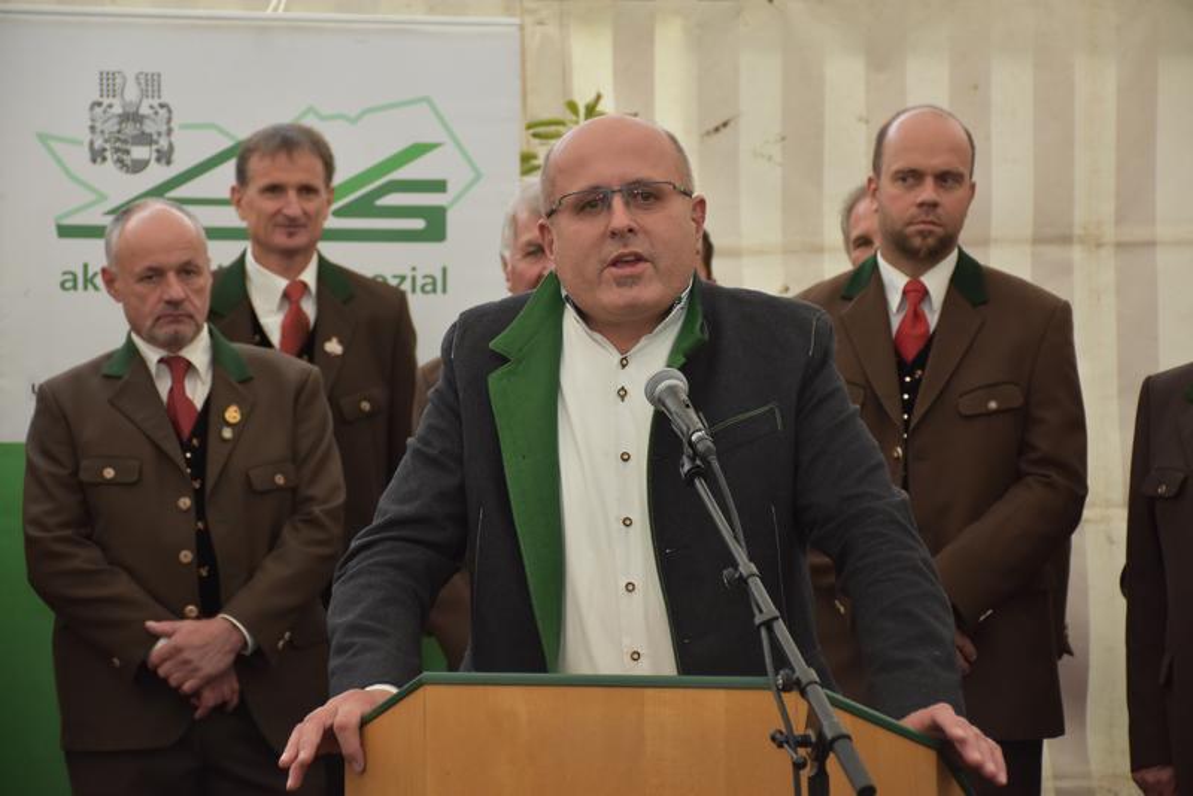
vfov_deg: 12.2
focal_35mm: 112
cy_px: 398
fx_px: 3729
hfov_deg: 18.2
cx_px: 596
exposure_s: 1/60
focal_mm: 75
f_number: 5
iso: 900
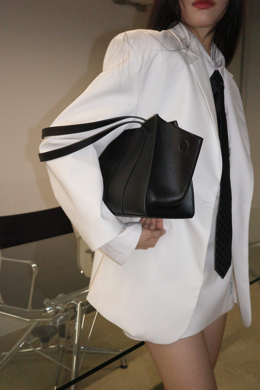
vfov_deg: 48.5
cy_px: 195
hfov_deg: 33.4
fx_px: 433
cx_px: 130
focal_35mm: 40
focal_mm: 26
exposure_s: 1/320
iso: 6400
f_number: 4.5
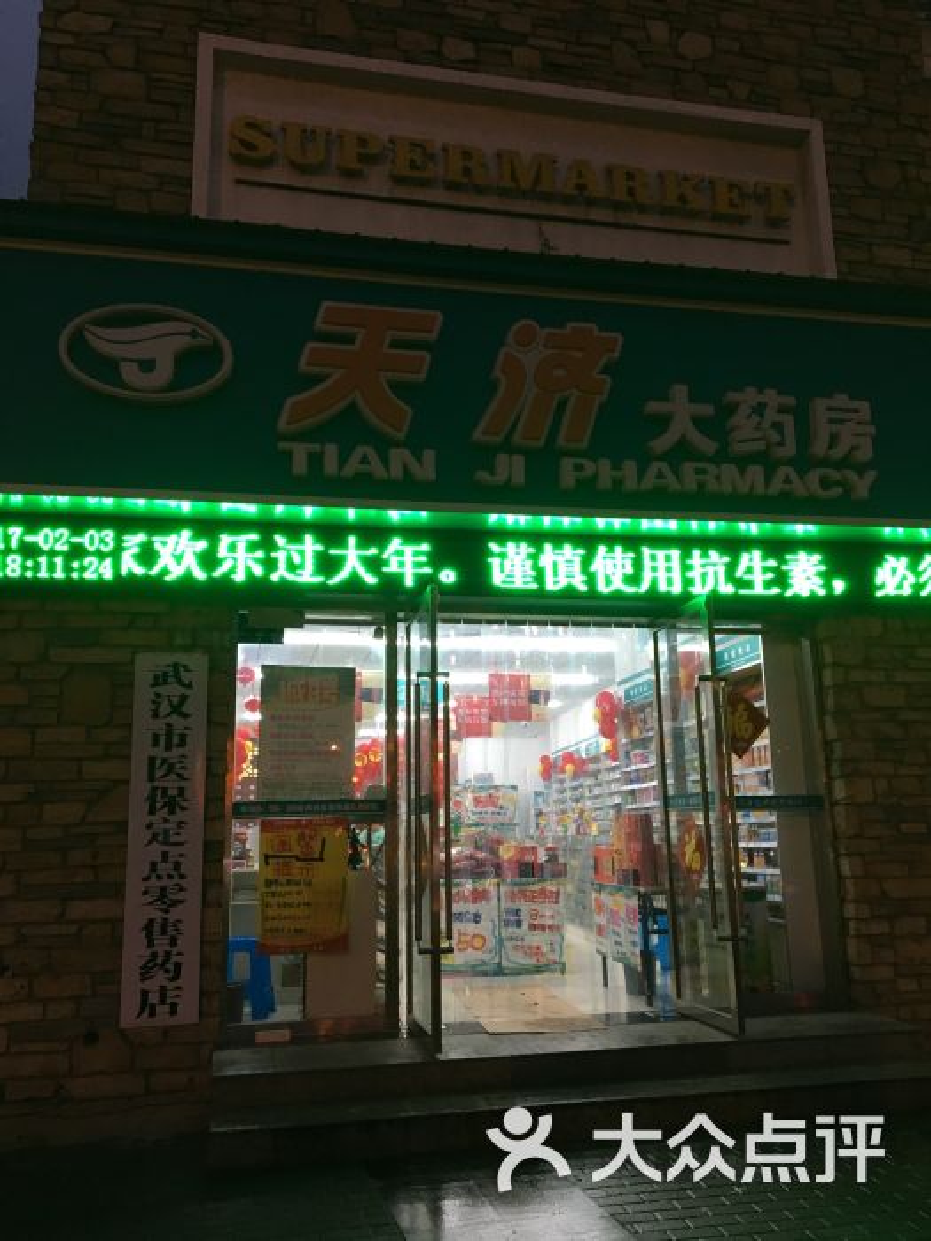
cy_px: 620
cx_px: 466
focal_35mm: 29
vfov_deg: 61.7
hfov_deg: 48.2
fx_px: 1040
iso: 100
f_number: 2.2
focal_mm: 4.15
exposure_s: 1/33
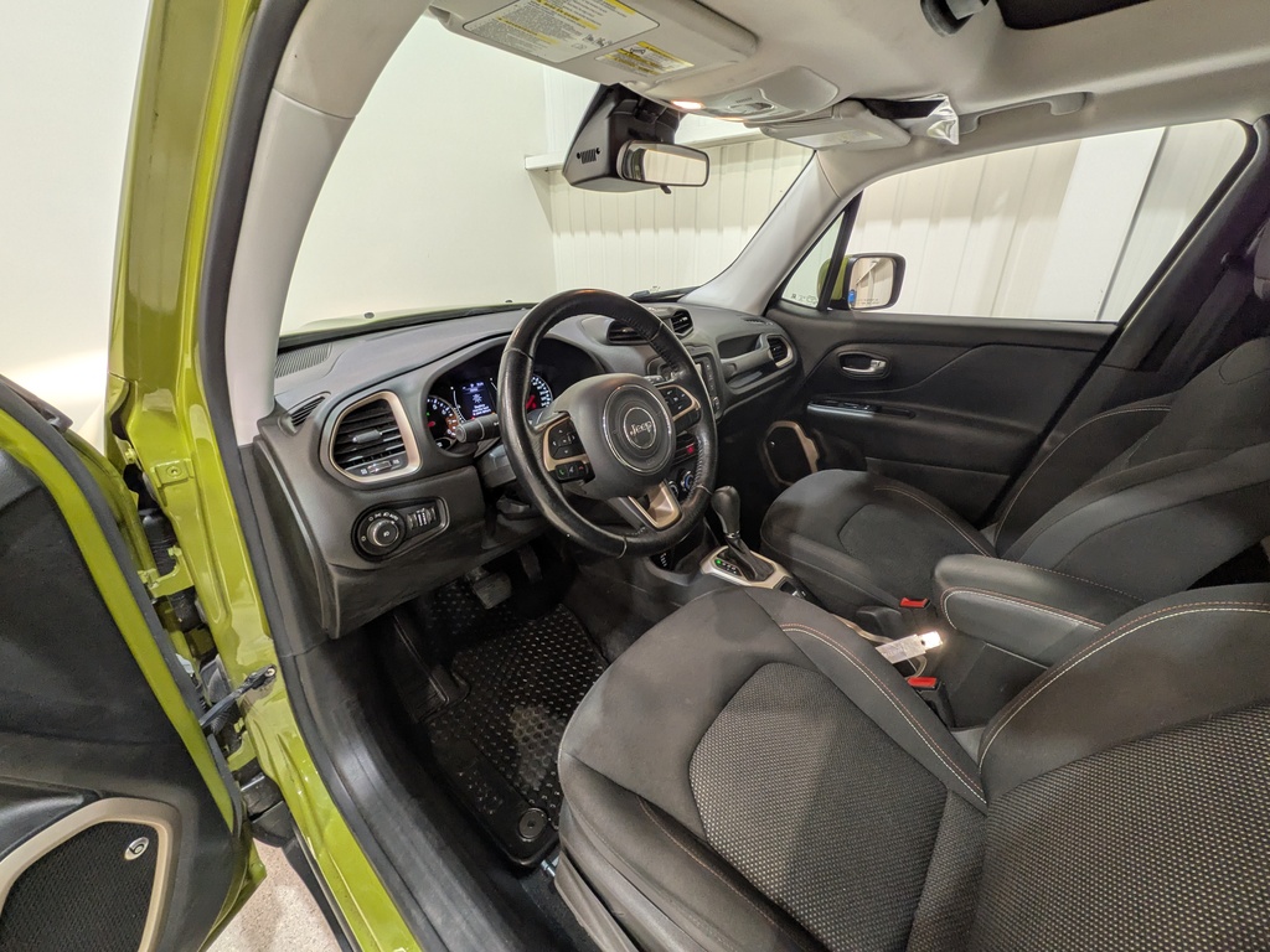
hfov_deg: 102.1
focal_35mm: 14
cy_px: 476
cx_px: 635
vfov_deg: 85.7
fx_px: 514
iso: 84
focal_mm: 1.83
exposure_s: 1/40
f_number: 2.2
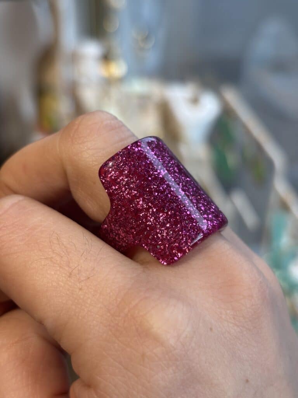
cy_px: 199
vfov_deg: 36.8
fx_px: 597
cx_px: 149
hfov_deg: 28.0
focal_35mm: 52
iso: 25
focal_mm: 5.96
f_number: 1.6
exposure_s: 1/100
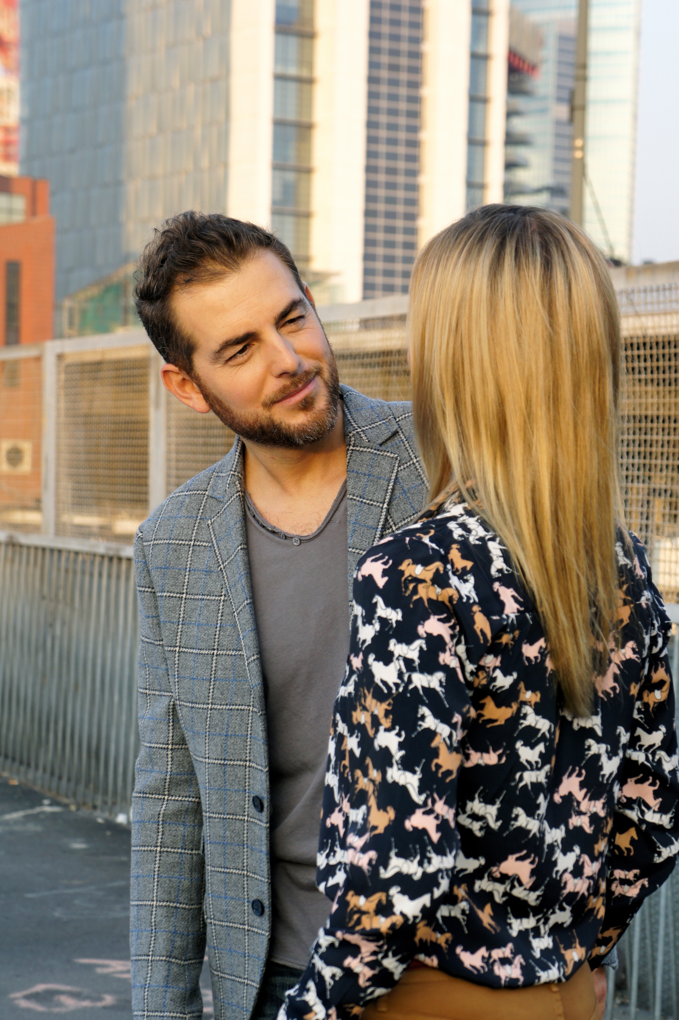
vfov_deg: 21.8
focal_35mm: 94
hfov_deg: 14.6
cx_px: 357
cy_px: 568
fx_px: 2650
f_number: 5.6
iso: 200
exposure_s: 1/160
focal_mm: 55
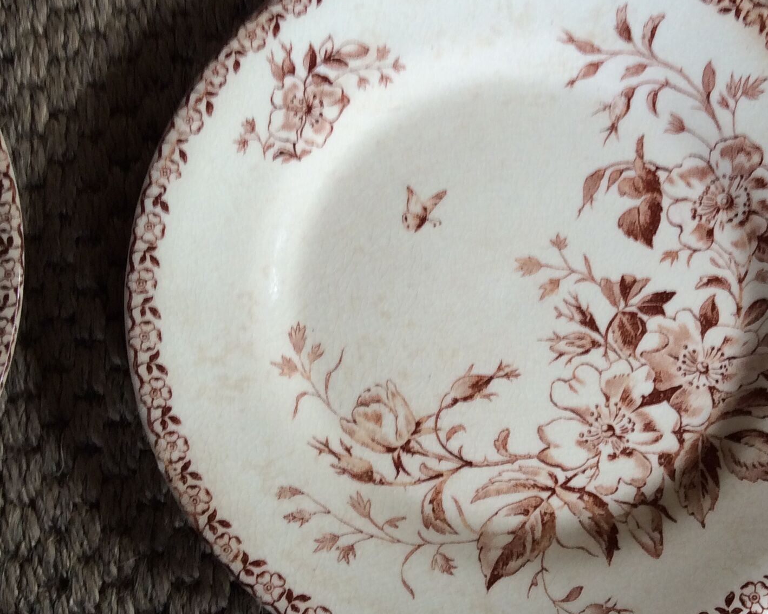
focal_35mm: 57
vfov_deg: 26.7
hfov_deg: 32.9
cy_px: 312
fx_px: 1296
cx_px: 476
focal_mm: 3.3
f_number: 2.4
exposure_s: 1/25
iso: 32
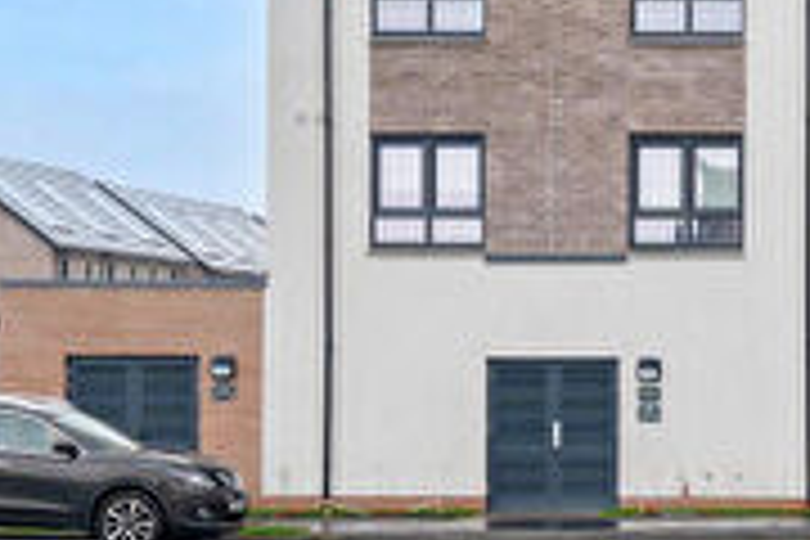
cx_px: 1166
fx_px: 2970
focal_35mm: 132
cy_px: 304
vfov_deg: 10.4
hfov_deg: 14.6
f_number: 5.6
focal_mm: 34
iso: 200
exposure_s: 1/50
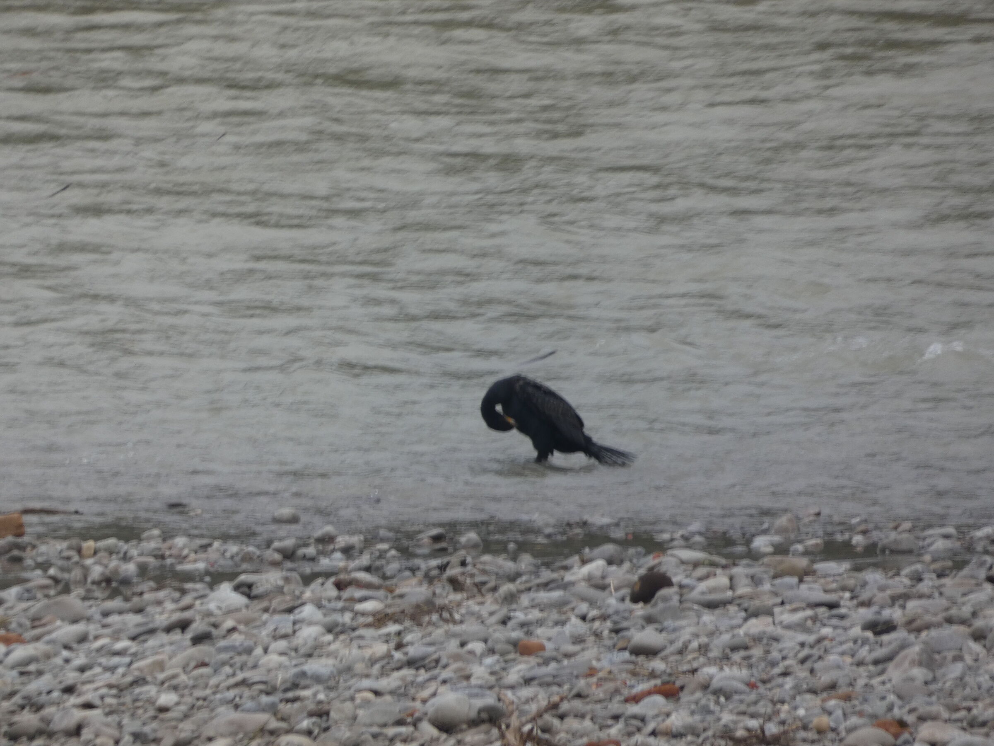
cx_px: 497
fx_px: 34458
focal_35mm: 1200
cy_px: 373
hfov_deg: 1.7
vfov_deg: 1.2
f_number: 5.9
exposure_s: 1/125
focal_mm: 215
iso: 80
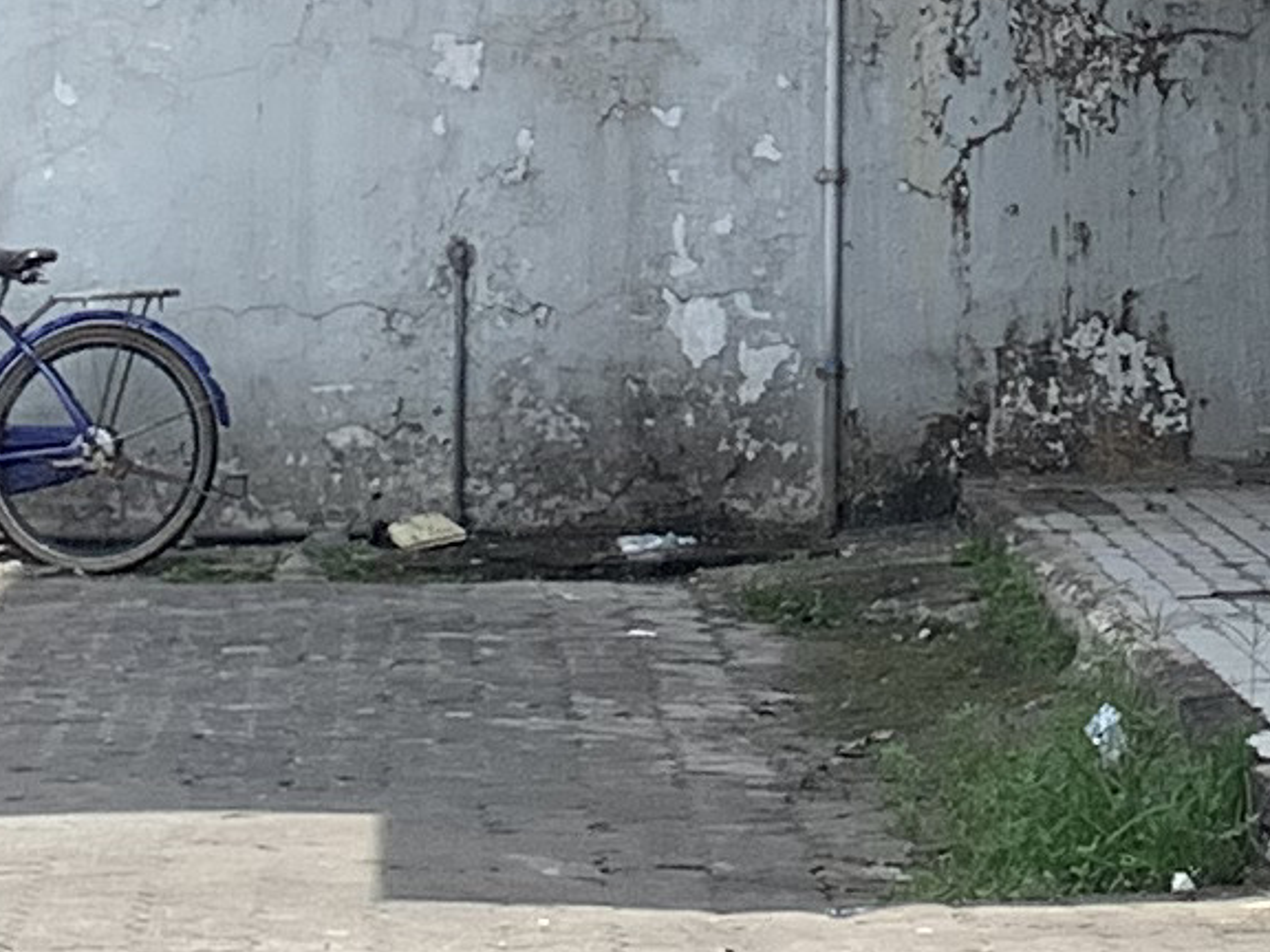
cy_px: -1349
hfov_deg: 10.7
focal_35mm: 182
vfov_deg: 7.6
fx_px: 6677
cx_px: 1451
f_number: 1.8
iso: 25
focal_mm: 4.25
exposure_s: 1/2075
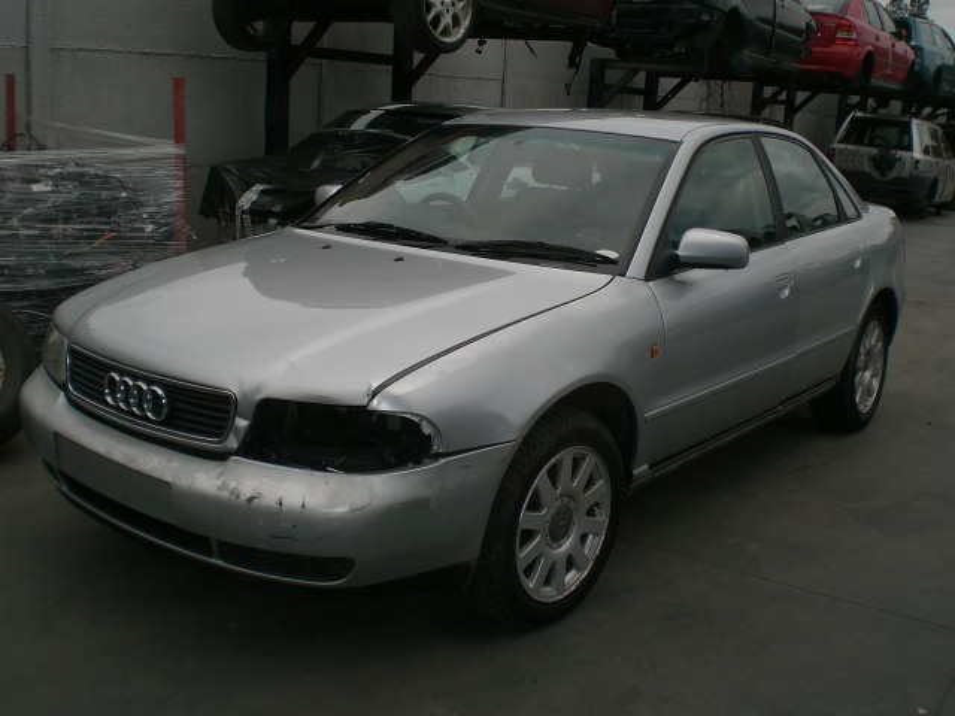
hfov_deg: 49.0
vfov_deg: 37.7
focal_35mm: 38
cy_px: 358
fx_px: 1048
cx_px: 478
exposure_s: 1/1000
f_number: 4.4
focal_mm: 6.3
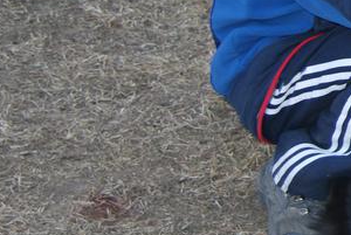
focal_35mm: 168
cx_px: 675
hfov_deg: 11.2
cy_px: -84
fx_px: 1640
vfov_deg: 8.1
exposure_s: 1/160
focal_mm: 28
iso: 100
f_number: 4
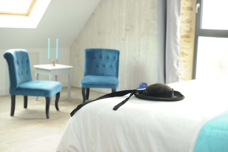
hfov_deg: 39.6
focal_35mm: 50
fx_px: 316
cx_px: 114
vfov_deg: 26.9
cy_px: 76
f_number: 2.5
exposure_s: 1/125
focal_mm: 50
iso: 800
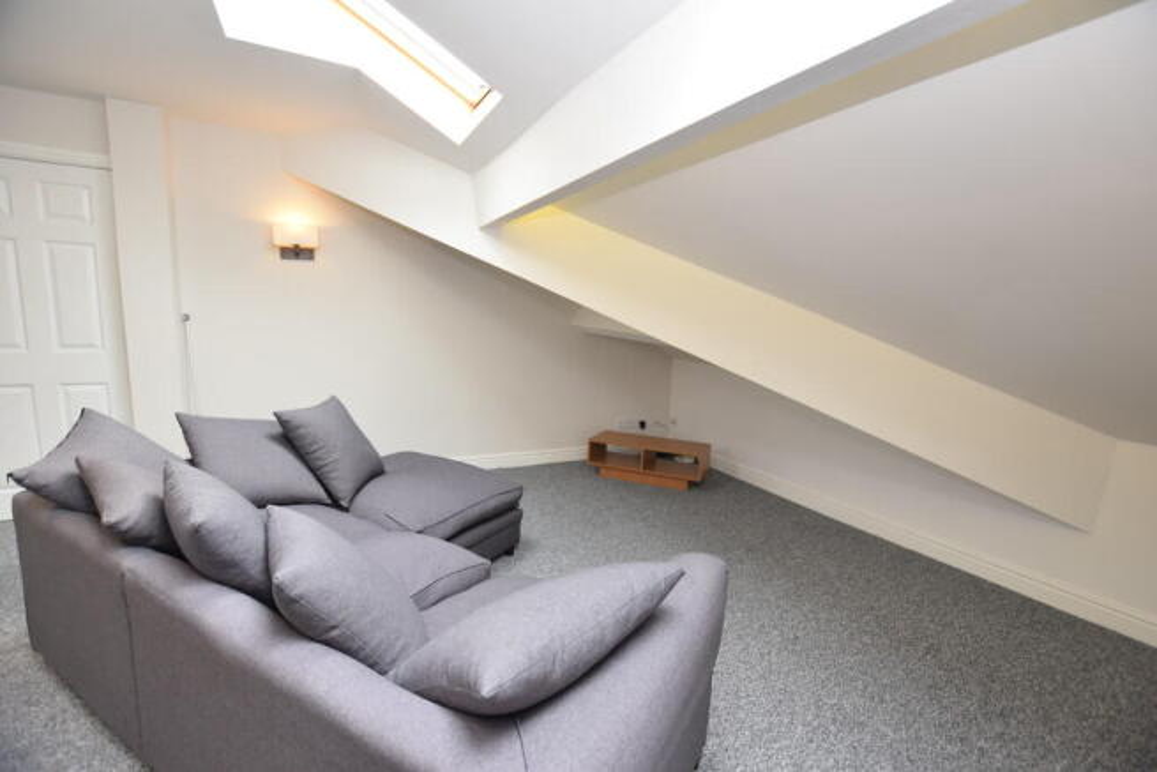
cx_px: 578
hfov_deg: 100.4
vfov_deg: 77.4
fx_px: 482
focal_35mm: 15
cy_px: 386
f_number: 4
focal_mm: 10
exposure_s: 1/100
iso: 500
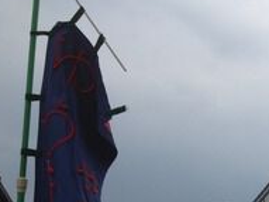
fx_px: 854
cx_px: 363
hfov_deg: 16.7
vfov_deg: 12.9
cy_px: 273
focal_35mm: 110
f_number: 2.4
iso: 50
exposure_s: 1/1672
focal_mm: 4.28
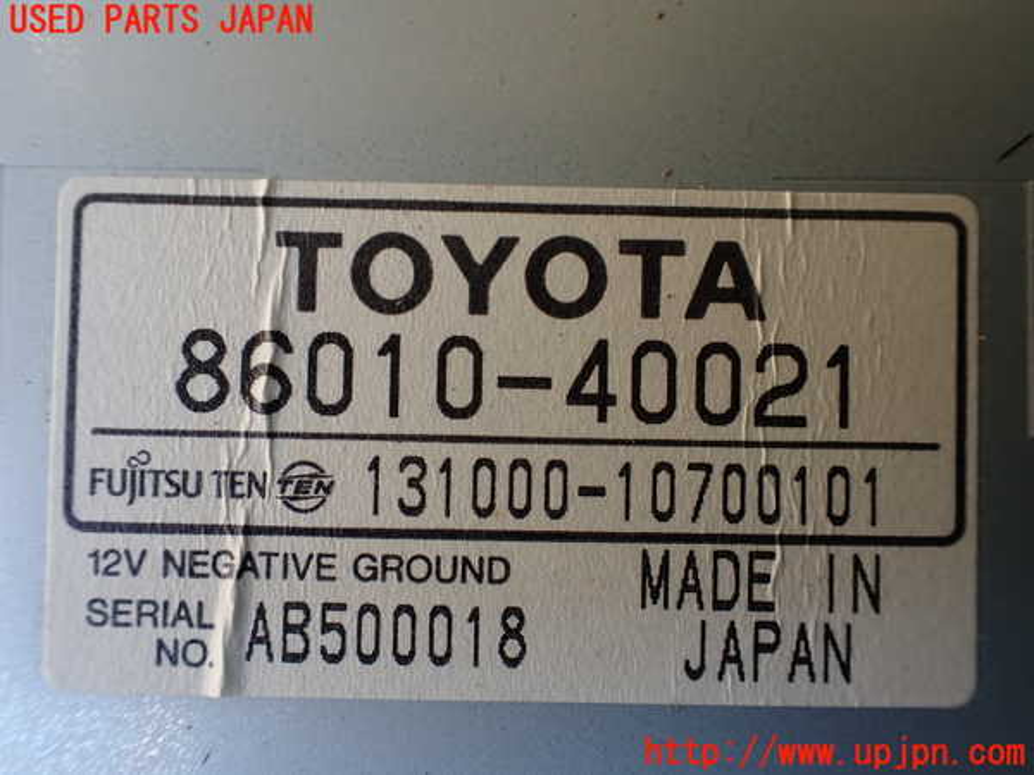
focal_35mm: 30
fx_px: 896
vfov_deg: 46.8
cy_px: 388
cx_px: 517
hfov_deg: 60.0
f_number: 2.3
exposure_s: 1/125
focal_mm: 5.4
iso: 125
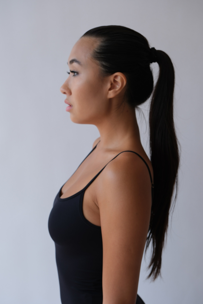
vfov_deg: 42.7
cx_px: 102
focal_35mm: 46
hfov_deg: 29.2
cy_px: 152
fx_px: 389
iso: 125
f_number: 5.6
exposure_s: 1/60
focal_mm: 30.8
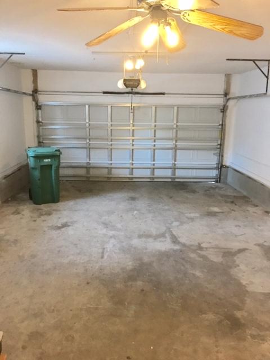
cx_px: 135
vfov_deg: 61.7
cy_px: 180
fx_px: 302
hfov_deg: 48.2
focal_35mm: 29
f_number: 2.2
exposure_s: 1/4
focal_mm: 4.15
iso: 160
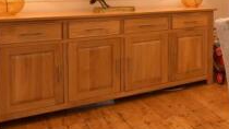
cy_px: -11
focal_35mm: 49
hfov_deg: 28.9
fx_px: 297
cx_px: 333
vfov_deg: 23.0
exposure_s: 1/10
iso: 250
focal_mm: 10
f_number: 8
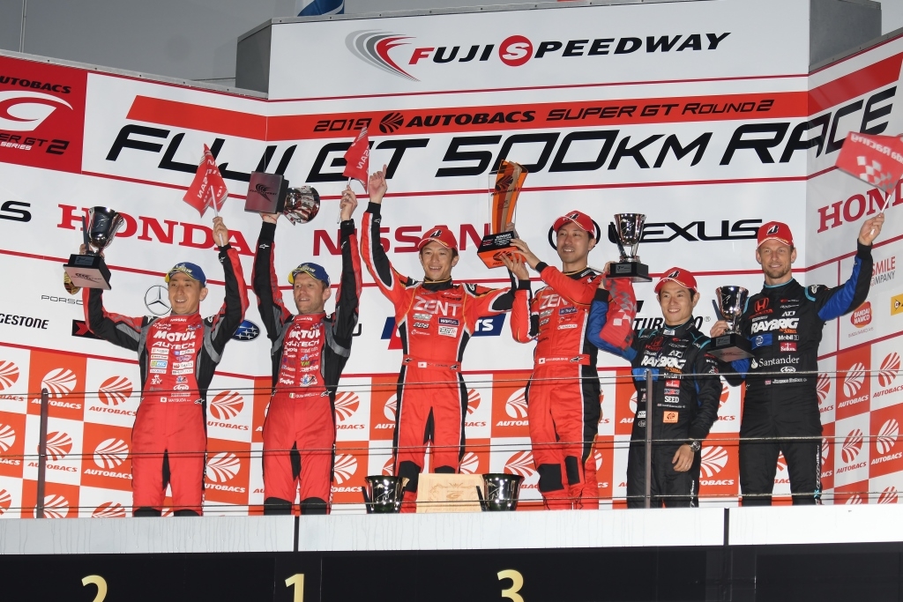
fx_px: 3763
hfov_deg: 13.7
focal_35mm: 150
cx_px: 452
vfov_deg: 9.2
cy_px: 301
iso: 400
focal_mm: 100
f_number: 4
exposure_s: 1/200
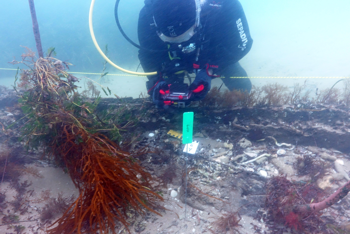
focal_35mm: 27
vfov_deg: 47.9
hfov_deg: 67.4
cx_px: 175
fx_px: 262
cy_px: 117
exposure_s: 1/30
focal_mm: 9.75
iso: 500
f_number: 8
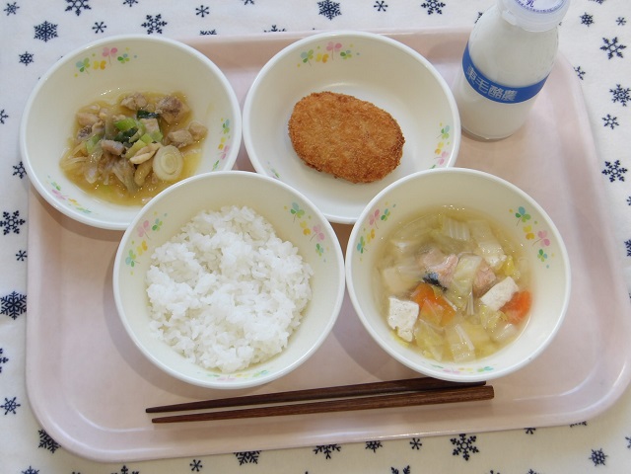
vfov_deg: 27.5
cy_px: 237
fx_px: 966
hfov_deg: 36.2
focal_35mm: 53
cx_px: 316
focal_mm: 9.4
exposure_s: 1/30
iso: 112
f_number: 4.2
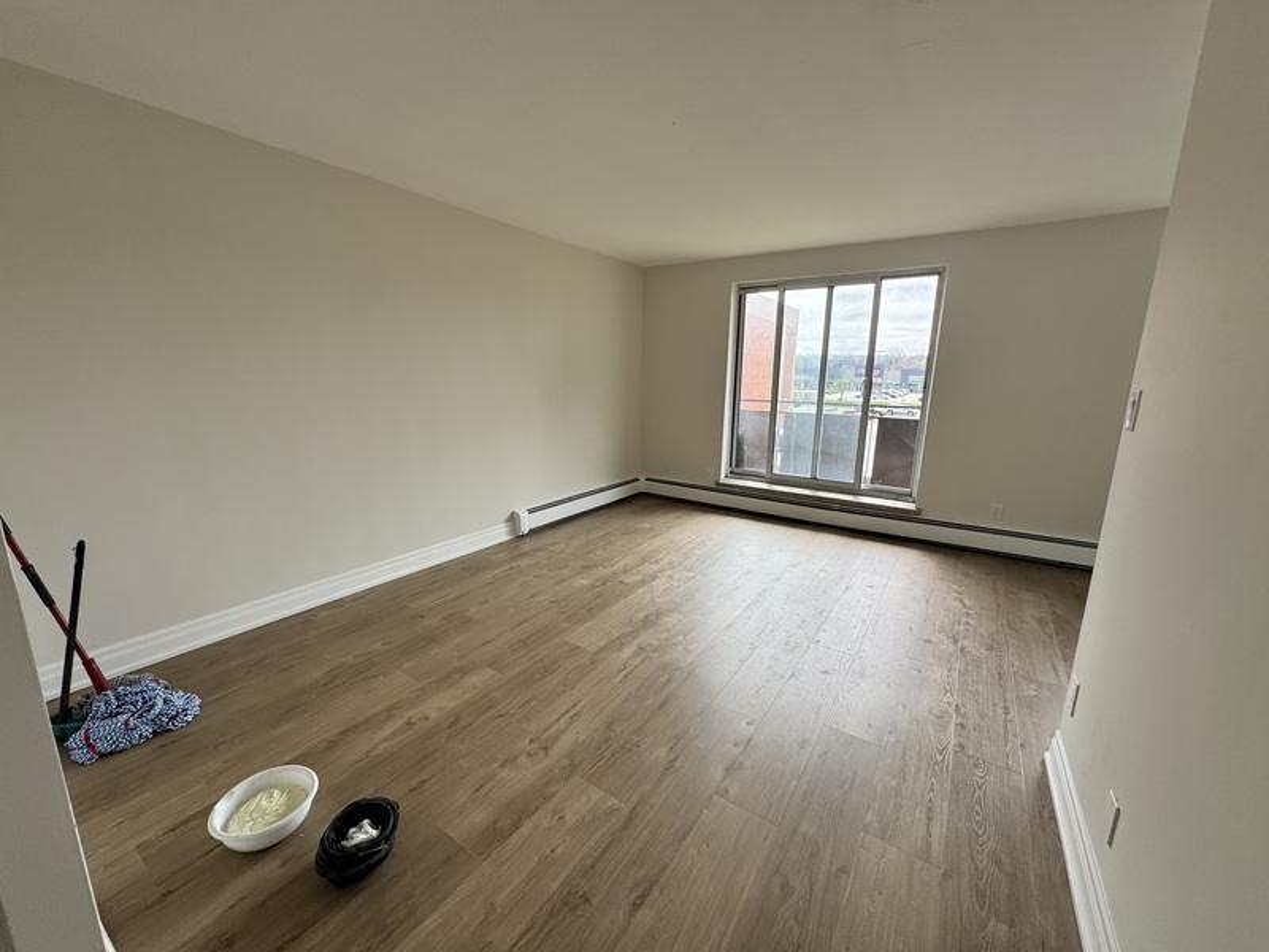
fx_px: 513
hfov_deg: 102.1
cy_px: 476
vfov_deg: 85.7
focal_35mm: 14
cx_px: 634
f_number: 2.2
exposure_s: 1/196
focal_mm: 2.22
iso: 40
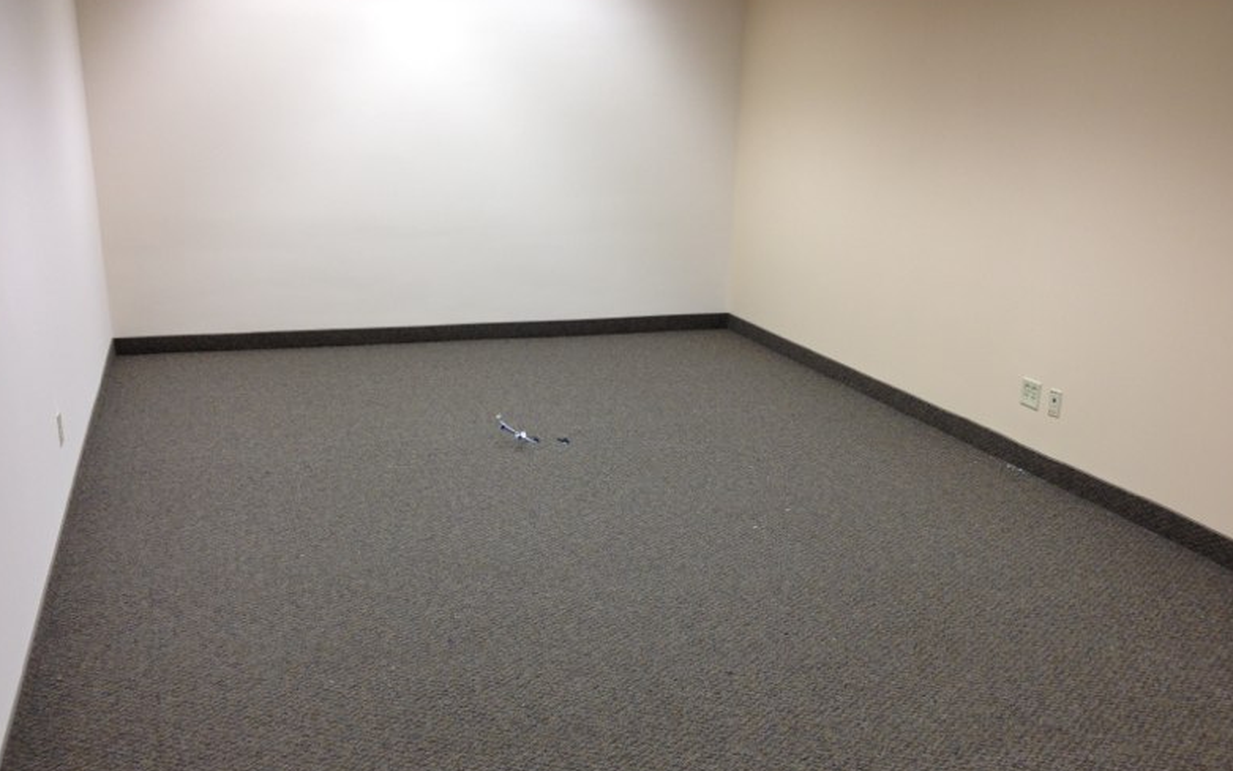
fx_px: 1277
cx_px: 614
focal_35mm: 38
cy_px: 457
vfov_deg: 33.5
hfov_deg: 51.5
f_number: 2.4
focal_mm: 4.28
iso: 64
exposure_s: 1/24
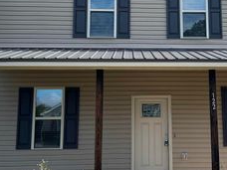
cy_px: 61
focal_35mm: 57
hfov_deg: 33.5
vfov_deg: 25.6
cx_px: 150
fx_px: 374
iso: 50
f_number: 1.5
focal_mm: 5.7
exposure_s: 1/1449
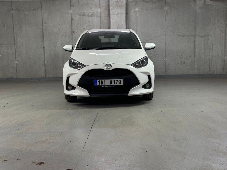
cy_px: 85
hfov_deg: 38.9
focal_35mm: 49
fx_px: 321
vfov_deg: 29.7
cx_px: 115
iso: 160
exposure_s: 1/50
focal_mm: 6.86
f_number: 1.78
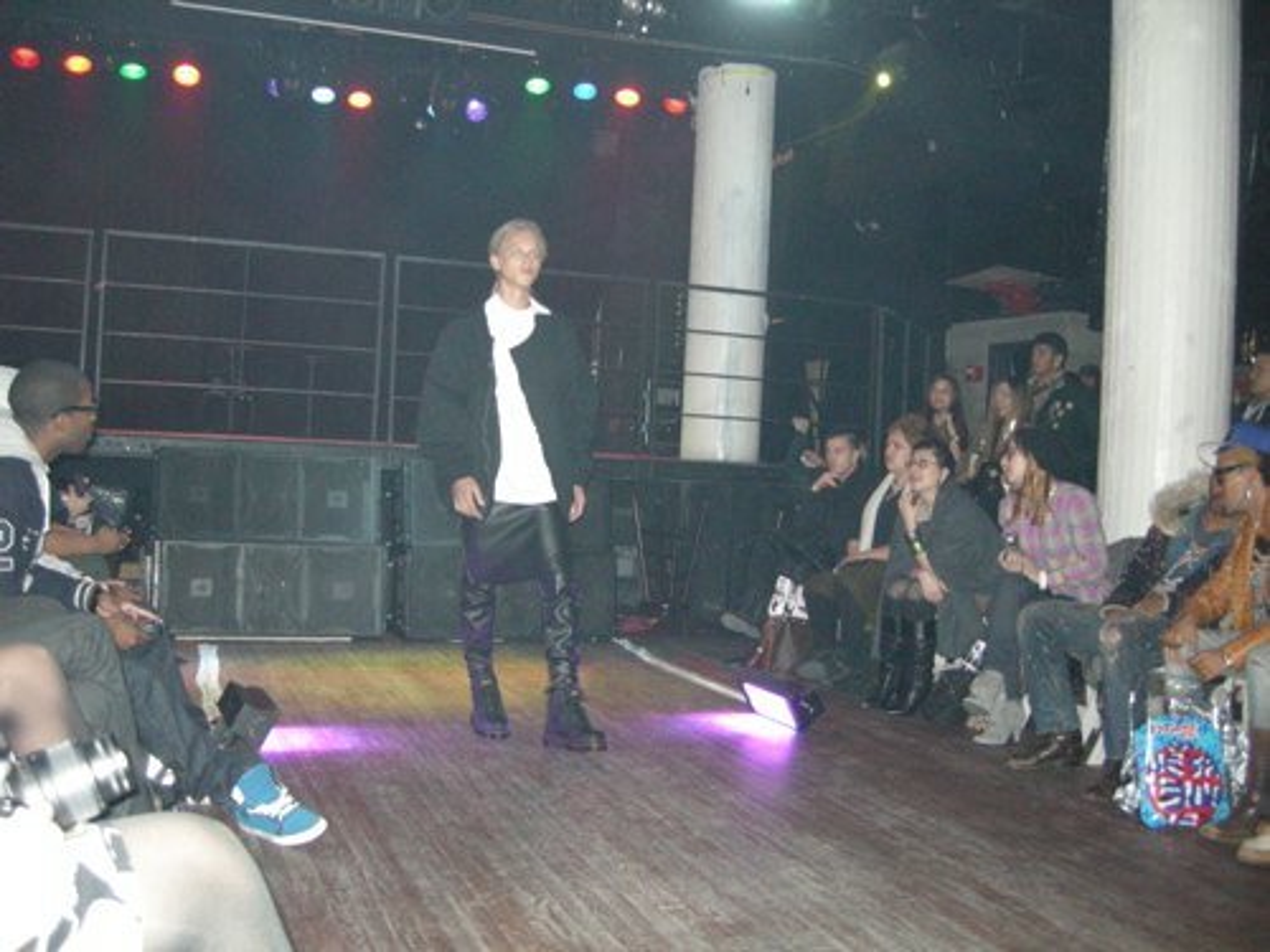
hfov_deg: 51.4
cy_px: 476
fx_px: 1321
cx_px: 635
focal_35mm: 36
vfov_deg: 39.7
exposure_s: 1/60
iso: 496
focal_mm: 7.5
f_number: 2.7
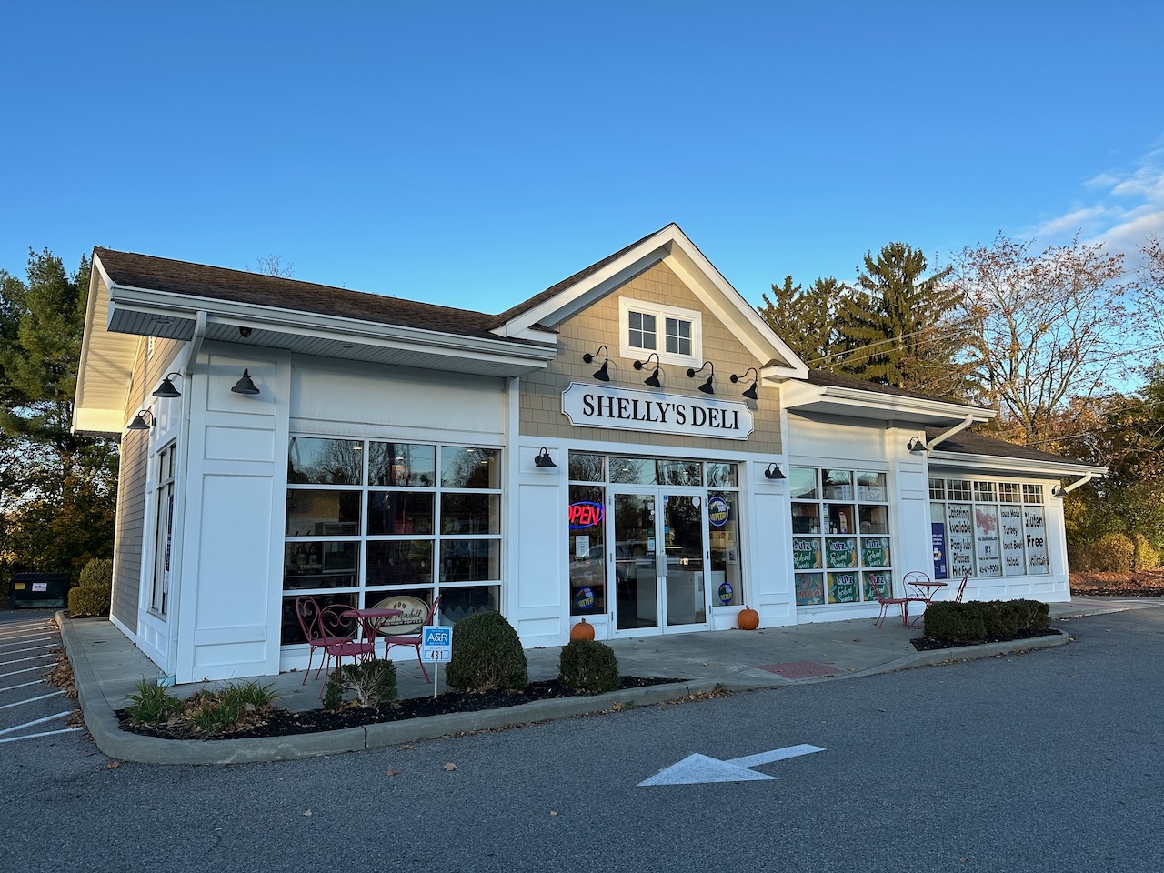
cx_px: 582
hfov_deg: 71.6
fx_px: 807
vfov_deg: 56.8
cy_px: 436
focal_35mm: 24
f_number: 1.78
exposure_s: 1/1393
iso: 80
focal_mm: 6.86
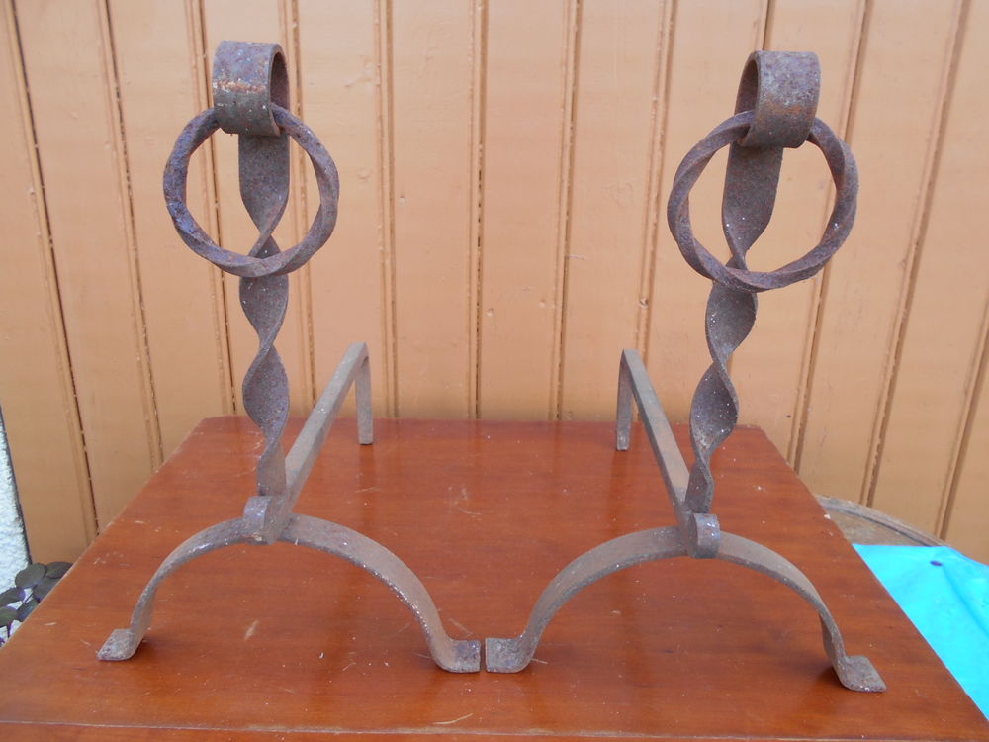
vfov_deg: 53.1
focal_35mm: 26
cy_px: 371
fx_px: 743
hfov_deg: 67.3
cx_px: 494
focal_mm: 4.6
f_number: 3.2
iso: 80
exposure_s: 1/60
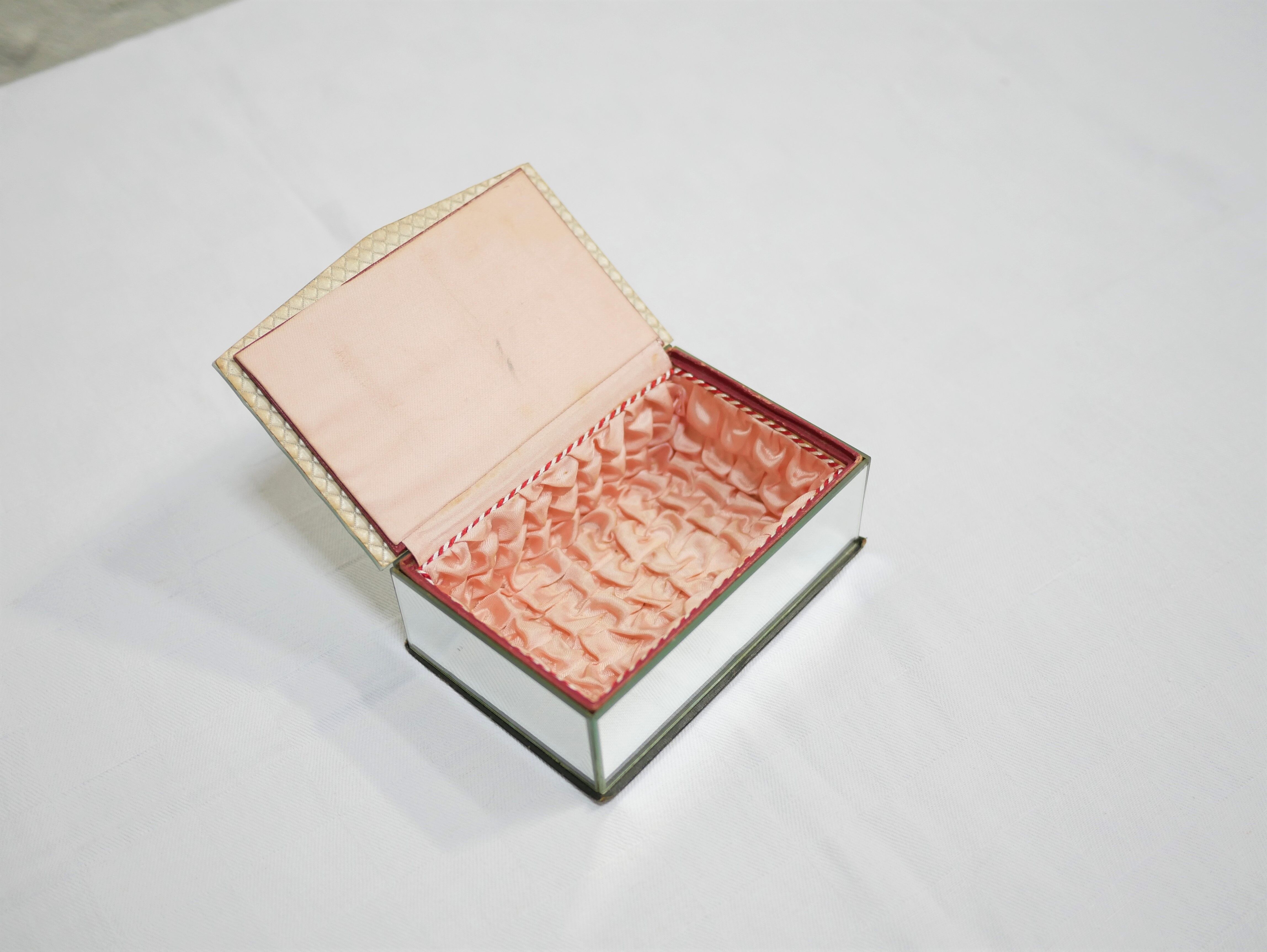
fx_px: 1465
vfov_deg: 36.0
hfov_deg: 46.8
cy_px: 476
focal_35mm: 40
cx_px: 634
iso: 640
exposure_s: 1/60
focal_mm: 20
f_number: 1.7
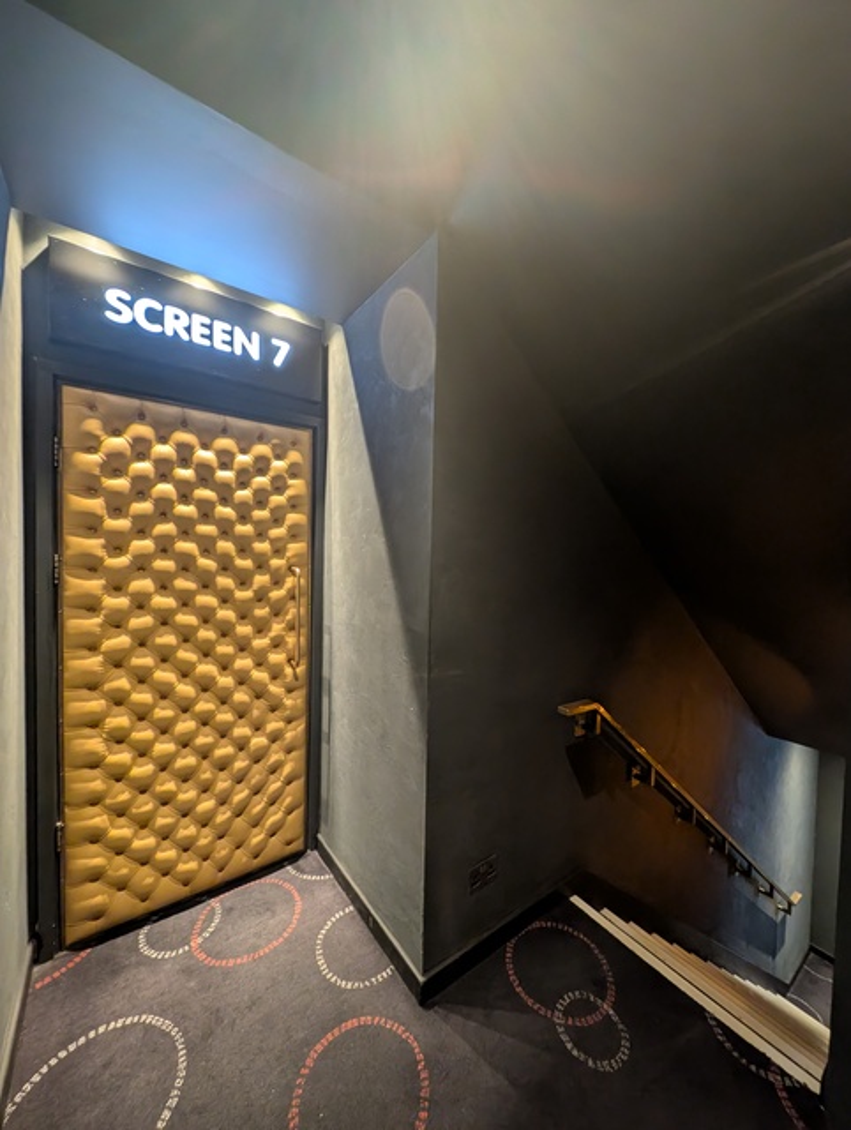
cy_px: 565
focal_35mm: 12
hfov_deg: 94.6
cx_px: 426
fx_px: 392
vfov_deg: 110.5
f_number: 1.95
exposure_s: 1/25
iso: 377
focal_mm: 2.23
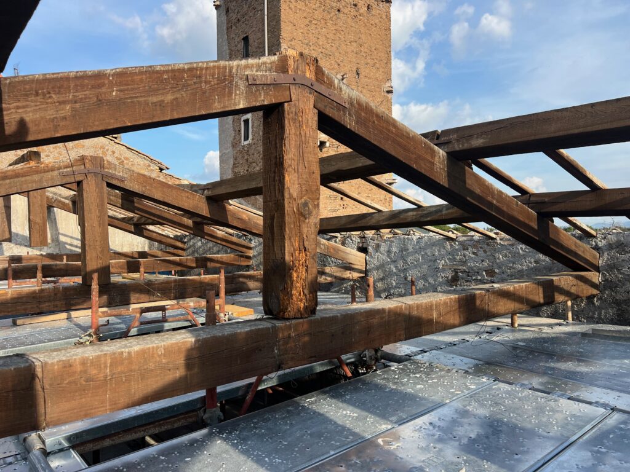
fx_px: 473
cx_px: 315
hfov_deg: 67.3
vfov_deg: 53.1
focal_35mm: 26
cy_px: 236
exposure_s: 1/1808
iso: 50
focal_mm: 5.7
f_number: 1.5
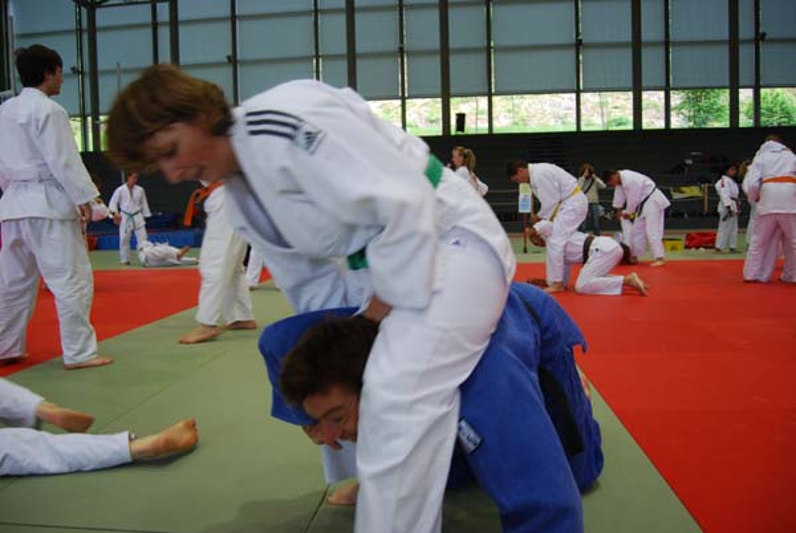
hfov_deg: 67.3
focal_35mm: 27
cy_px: 266
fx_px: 598
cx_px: 398
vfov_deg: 48.1
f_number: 3.5
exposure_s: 1/40
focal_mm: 18
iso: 200
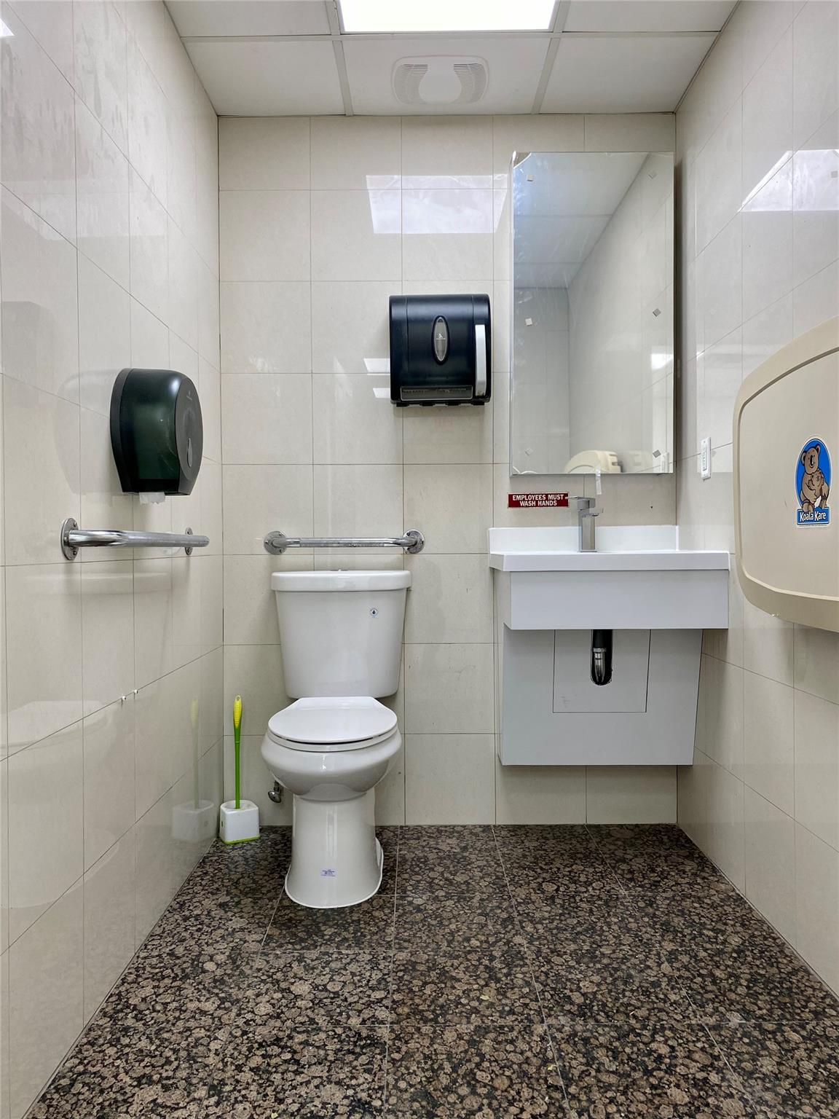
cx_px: 420
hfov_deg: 53.1
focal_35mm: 26
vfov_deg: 67.3
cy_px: 560
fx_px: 840
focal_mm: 4.25
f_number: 1.8
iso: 50
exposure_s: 1/120
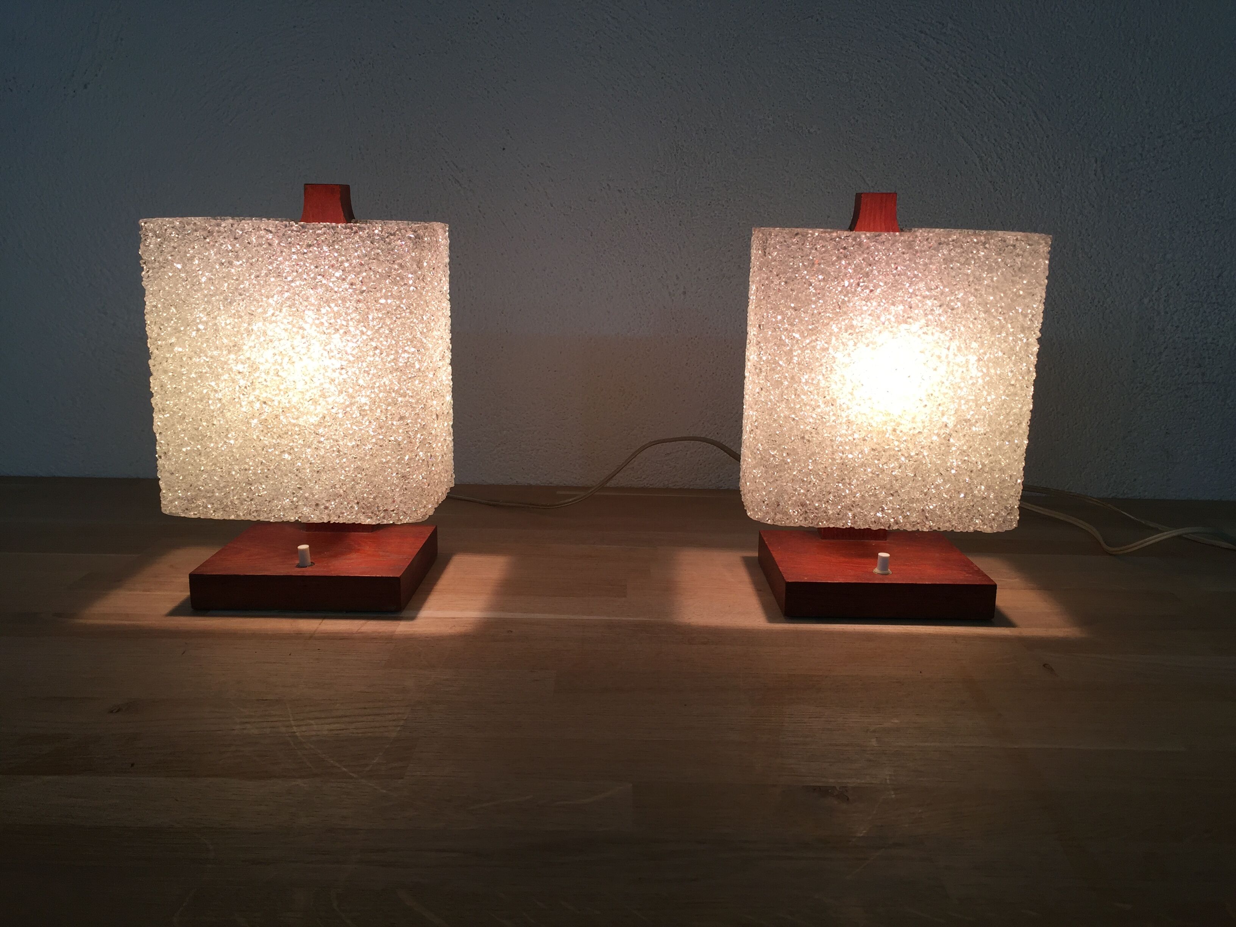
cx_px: 618
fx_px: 1035
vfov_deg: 48.2
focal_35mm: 29
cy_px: 464
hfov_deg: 61.7
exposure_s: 1/100
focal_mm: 4.15
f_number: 2.2
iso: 32
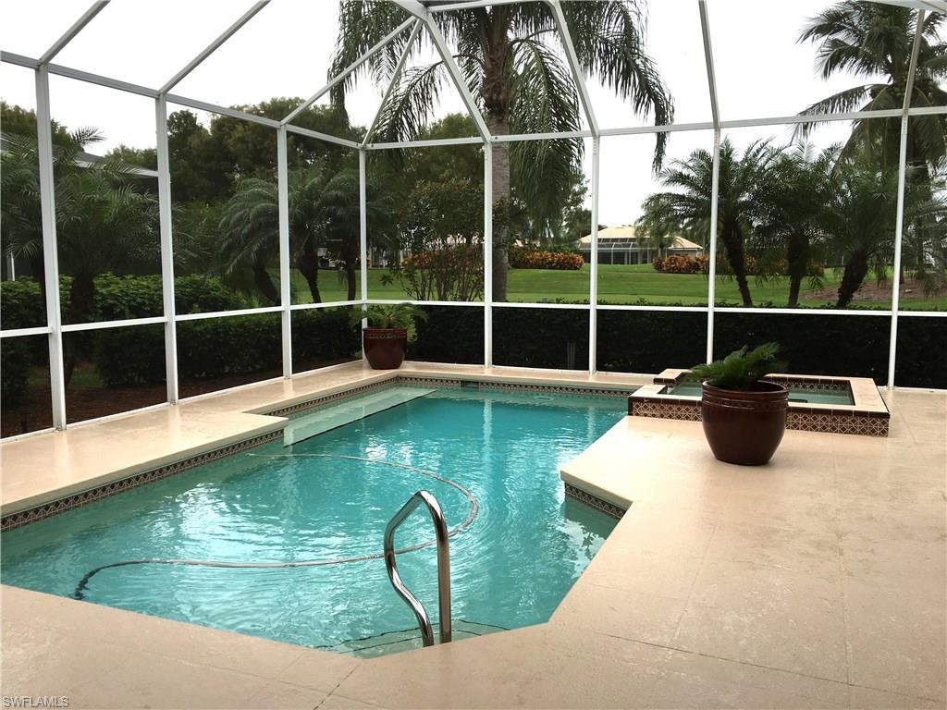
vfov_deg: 48.2
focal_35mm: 29
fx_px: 793
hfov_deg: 61.7
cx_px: 474
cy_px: 355
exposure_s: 1/490
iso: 25
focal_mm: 4.15
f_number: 2.2
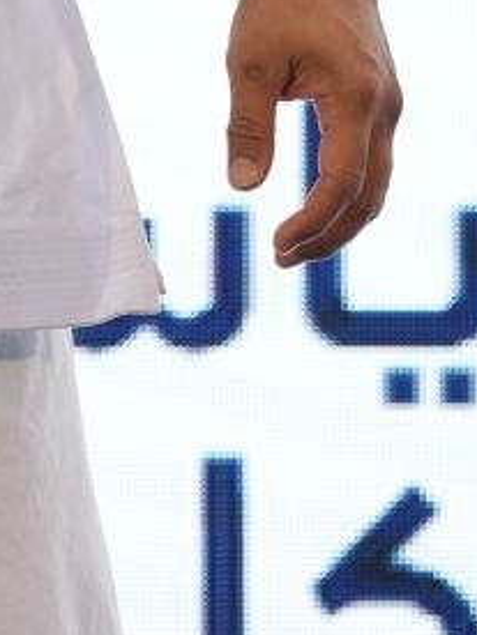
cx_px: -380
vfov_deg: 1.6
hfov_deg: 1.2
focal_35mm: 1254
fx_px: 23040
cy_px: -626
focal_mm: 200
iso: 500
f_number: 2.8
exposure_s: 1/250
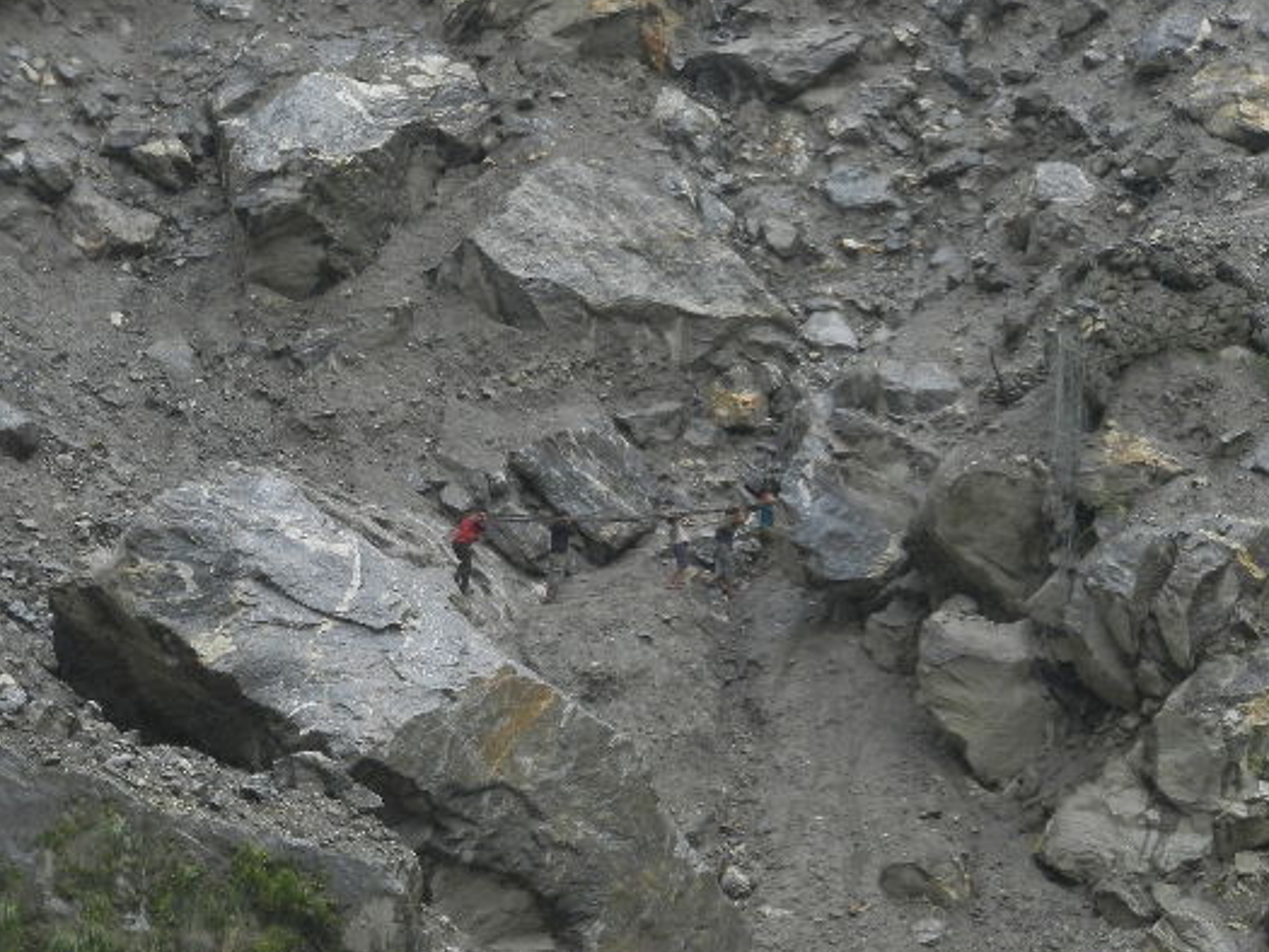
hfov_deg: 6.9
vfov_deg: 5.2
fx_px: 10560
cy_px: 592
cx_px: 655
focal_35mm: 288
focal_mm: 34
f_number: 5.3
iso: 160
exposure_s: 1/160
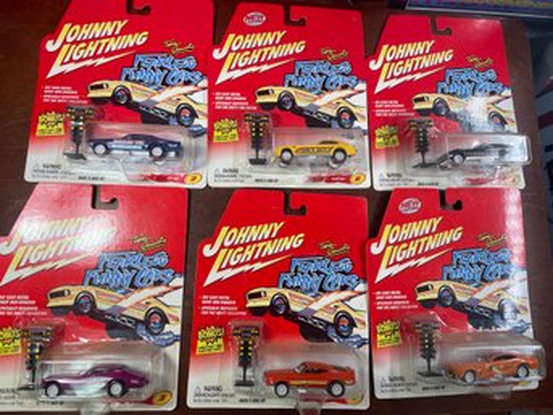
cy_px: 208
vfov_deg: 53.0
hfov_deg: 67.3
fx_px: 415
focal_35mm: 26
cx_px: 276
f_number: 1.6
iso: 64
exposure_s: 1/120
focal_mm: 4.2
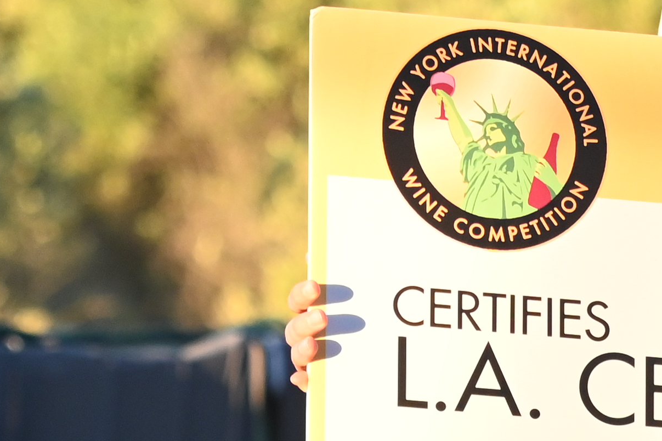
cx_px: 962
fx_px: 17813
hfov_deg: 2.1
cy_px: 314
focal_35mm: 969
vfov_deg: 1.4
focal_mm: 140
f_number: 5.6
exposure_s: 1/400
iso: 640
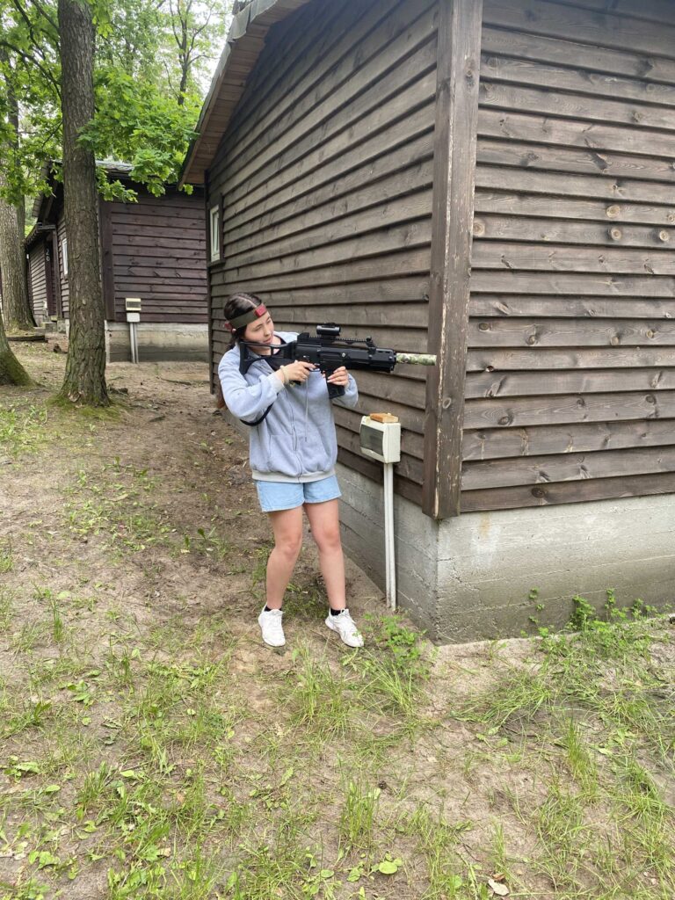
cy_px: 450
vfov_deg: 67.3
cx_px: 338
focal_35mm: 26
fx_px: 676
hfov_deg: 53.1
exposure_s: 1/121
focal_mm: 4.25
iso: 50
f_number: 1.8
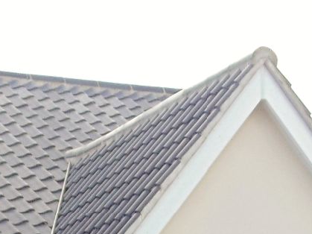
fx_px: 2117
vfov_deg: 6.1
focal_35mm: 235
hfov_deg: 8.4
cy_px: 531
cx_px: 42
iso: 80
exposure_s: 1/200
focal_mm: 7.4
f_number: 3.6
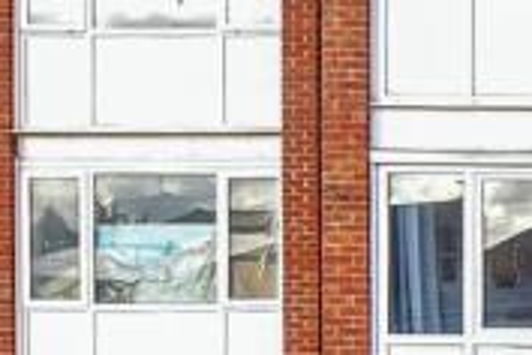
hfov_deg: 14.8
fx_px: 1286
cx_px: 1265
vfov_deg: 15.5
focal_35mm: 87
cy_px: 329
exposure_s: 1/125
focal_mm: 10
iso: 400
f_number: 8
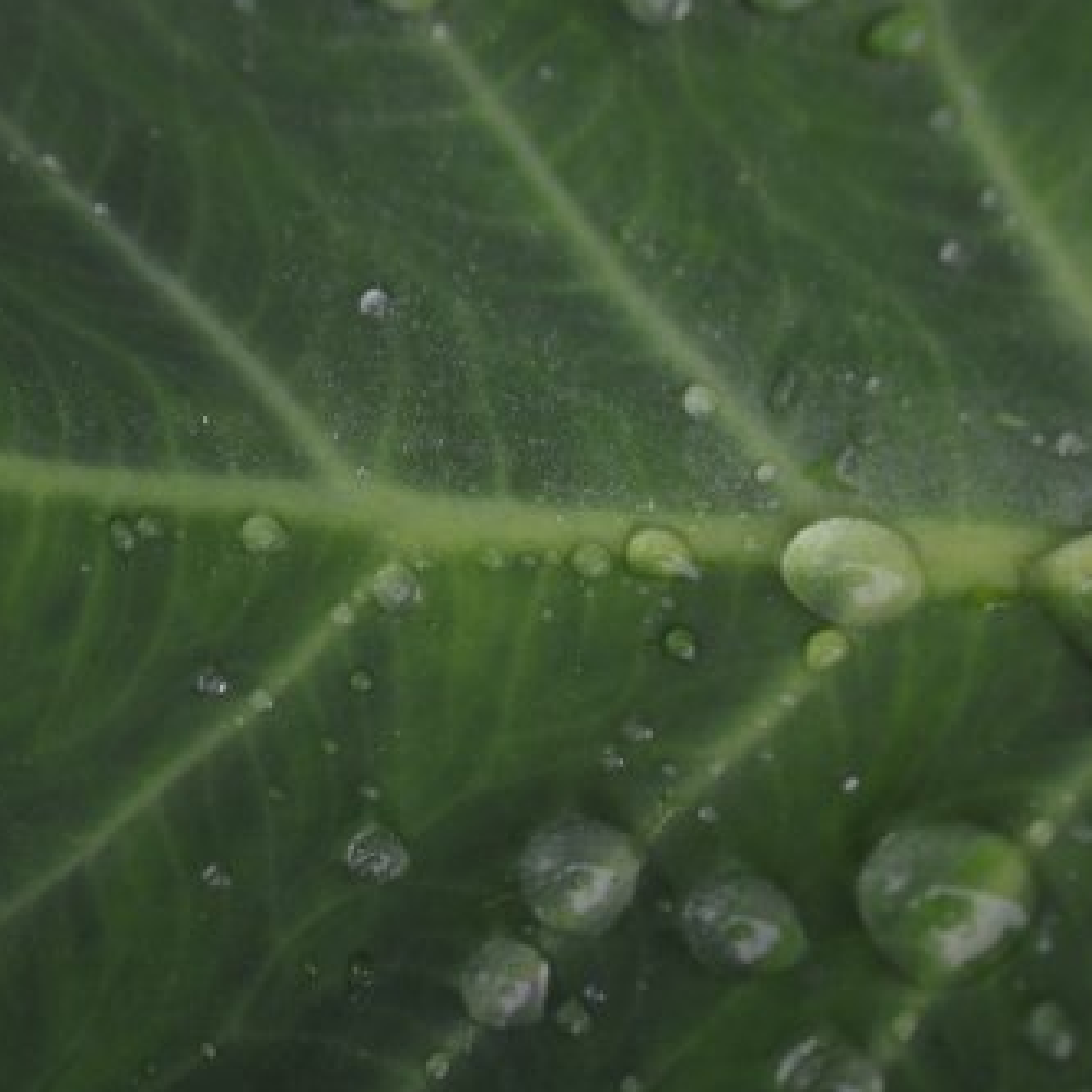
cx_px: 617
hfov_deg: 13.5
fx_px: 4596
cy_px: 582
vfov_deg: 13.5
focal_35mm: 129
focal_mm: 55
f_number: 5.6
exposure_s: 1/40
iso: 100
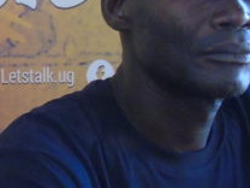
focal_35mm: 226
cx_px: -114
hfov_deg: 8.6
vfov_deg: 6.6
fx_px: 1632
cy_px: 177
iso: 640
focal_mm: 8.2
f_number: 4.1
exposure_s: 1/25
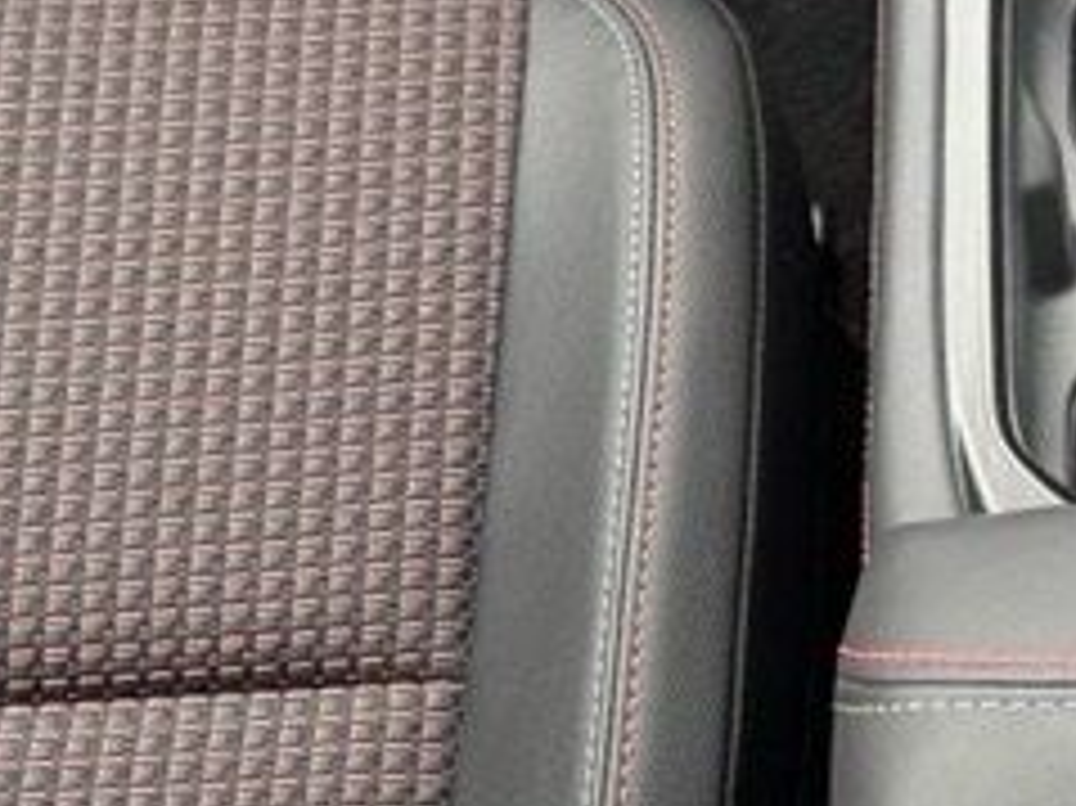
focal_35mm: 103
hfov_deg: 18.3
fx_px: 3200
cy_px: -743
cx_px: 1234
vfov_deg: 12.8
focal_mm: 6.76
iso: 320
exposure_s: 1/60
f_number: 1.78
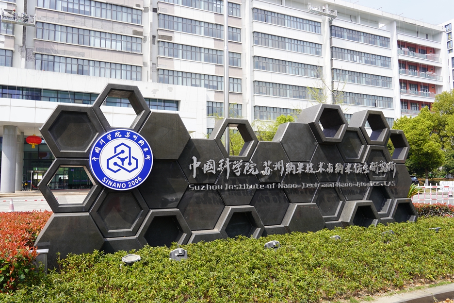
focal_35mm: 28
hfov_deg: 65.5
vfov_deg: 46.4
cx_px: 227
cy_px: 152
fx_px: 353
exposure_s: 1/125
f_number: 8
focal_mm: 28
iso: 100
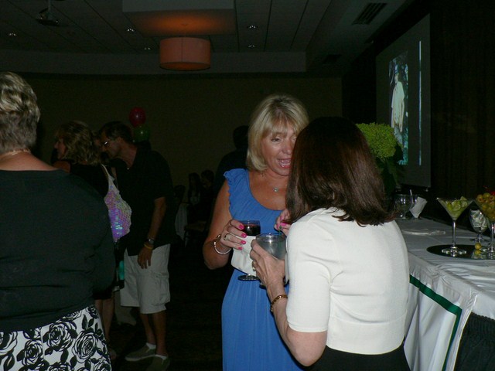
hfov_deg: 51.4
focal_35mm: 36
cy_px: 186
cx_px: 248
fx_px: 515
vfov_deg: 39.7
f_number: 2.8
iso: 100
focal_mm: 6
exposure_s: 1/60
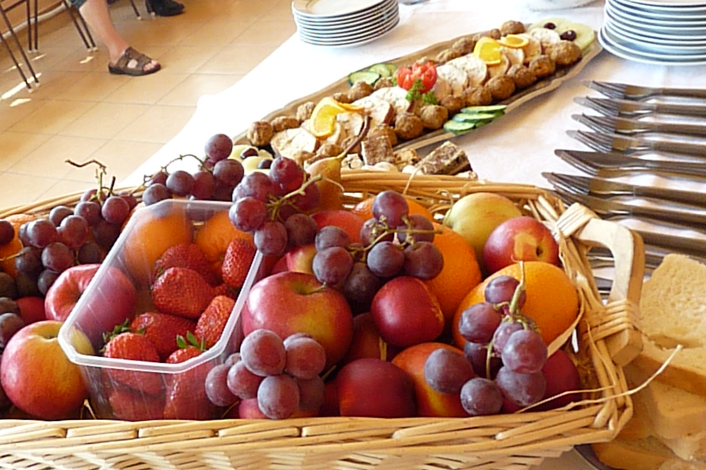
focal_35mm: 39
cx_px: 219
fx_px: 765
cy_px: 226
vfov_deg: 34.2
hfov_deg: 48.5
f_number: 3.6
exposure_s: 1/125
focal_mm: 4.8
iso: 800
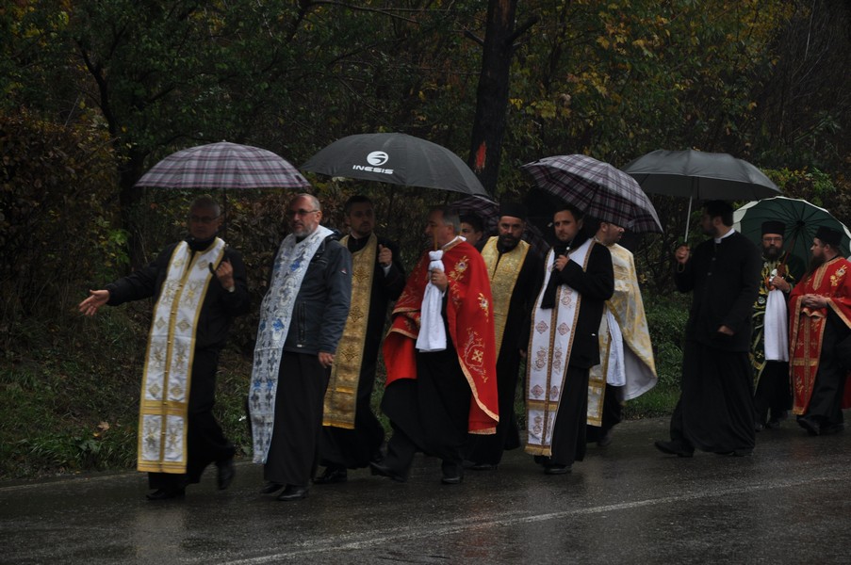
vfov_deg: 12.2
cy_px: 282
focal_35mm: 112
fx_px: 2656
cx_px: 426
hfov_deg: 18.2
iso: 200
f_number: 5.3
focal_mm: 75
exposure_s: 1/60
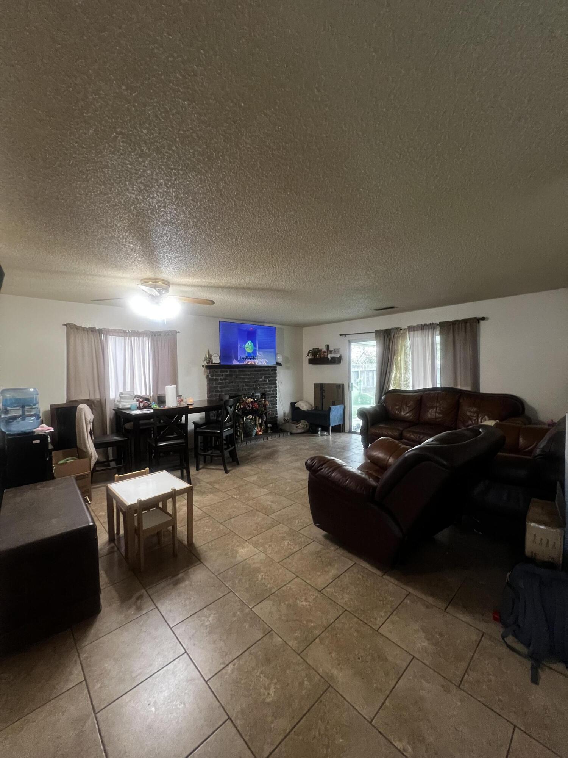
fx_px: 284
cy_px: 379
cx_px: 284
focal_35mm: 13
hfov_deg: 89.9
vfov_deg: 106.2
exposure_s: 1/60
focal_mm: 1.57
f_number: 1.8
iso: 500
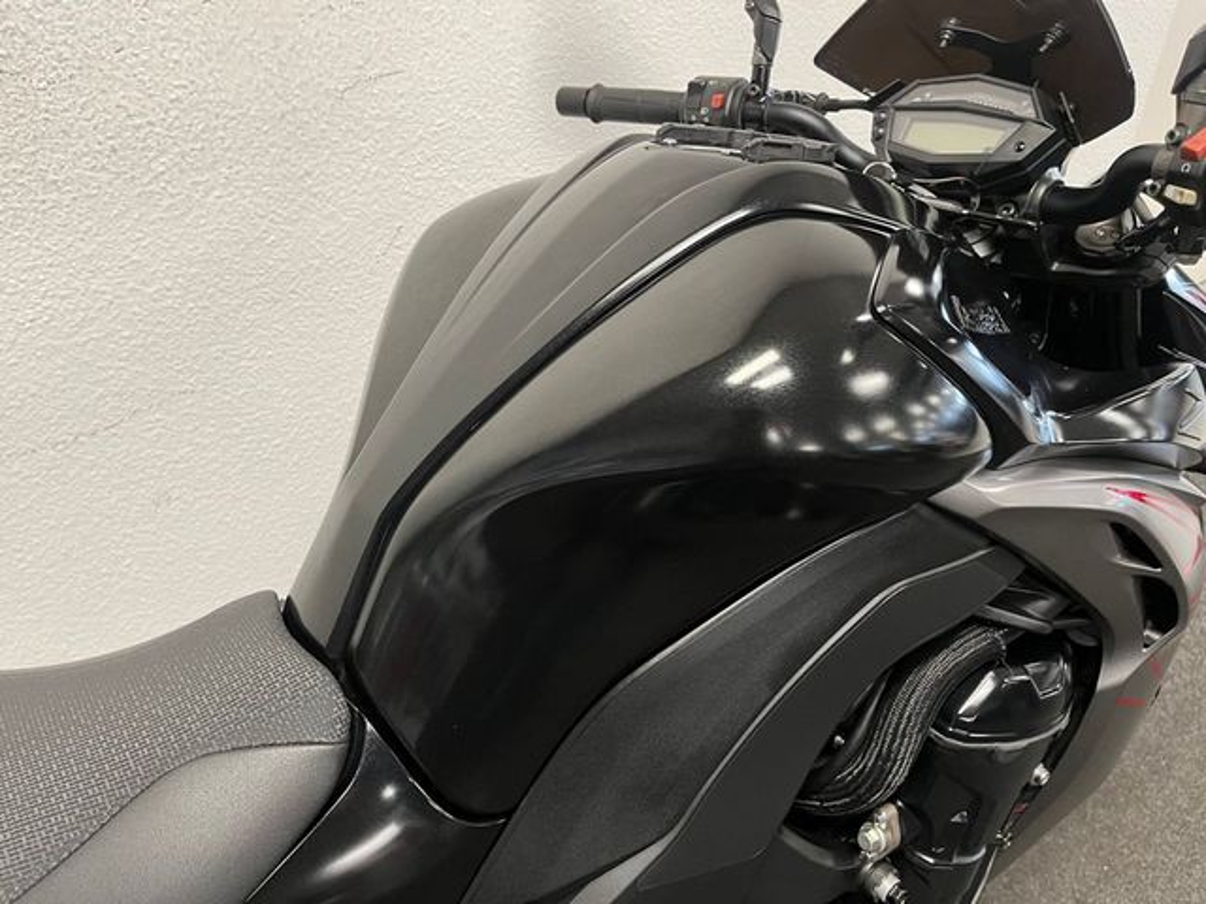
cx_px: 603
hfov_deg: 67.3
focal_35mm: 26
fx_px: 906
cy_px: 452
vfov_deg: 53.1
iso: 160
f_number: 1.6
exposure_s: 1/50
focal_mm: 5.1
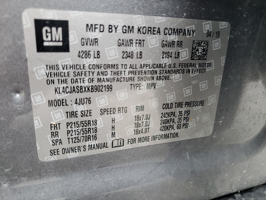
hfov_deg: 67.3
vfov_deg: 53.1
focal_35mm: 26
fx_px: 200
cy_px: 100
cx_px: 133
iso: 88
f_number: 1.5
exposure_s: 1/120
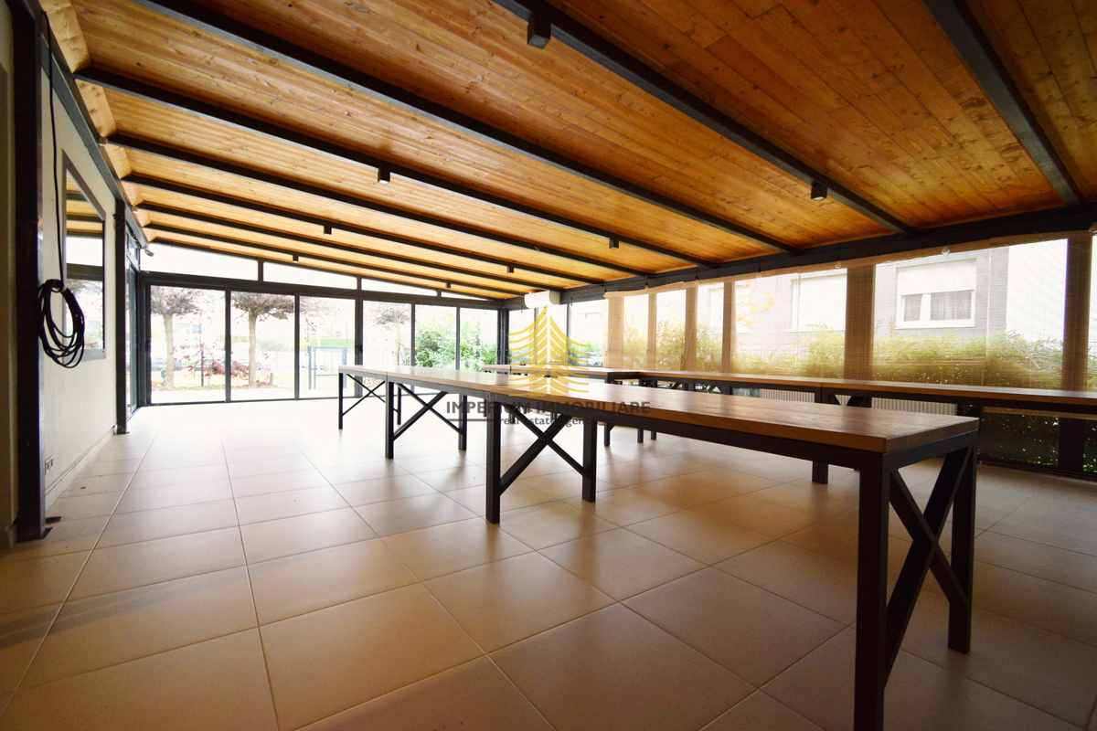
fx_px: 457
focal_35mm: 15
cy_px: 366
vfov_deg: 77.3
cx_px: 548
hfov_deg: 100.4
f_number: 4.5
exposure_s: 1/25
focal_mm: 10
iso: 900
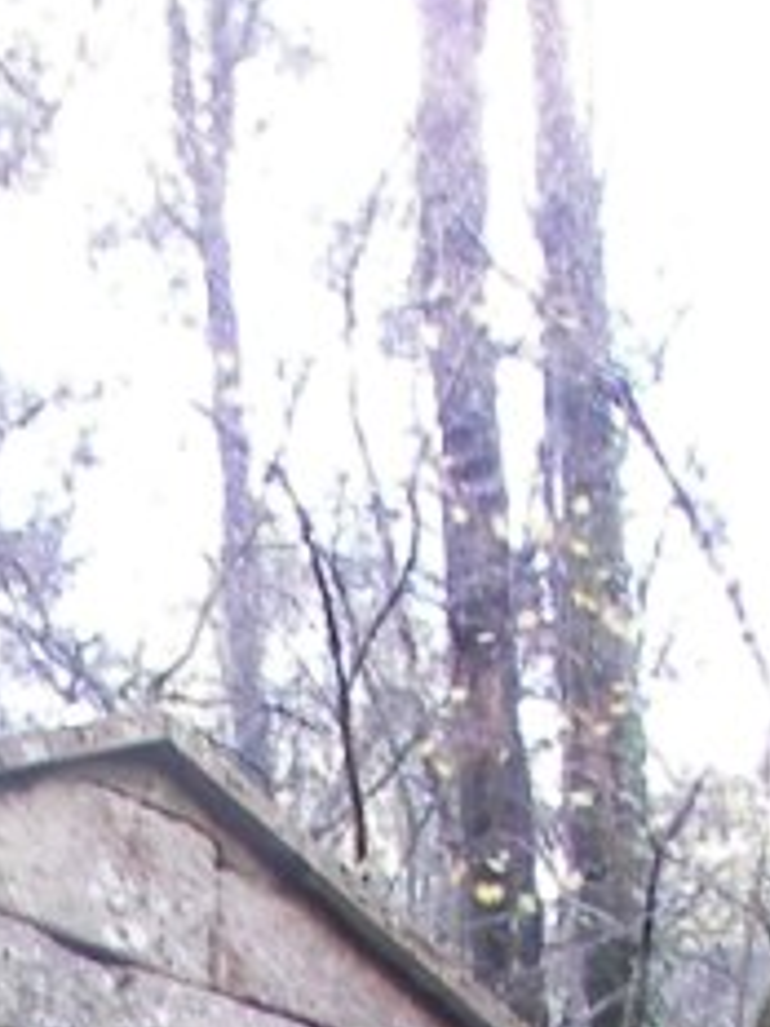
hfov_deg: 9.2
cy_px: 2010
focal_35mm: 159
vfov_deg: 11.3
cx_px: -257
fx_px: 4716
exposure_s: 1/30
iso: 80
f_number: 2.8
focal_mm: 6
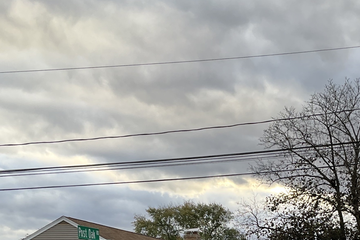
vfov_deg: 18.6
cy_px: 297
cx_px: 304
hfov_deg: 28.4
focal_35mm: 69
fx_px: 690
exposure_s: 1/132
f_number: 1.8
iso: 16
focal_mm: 3
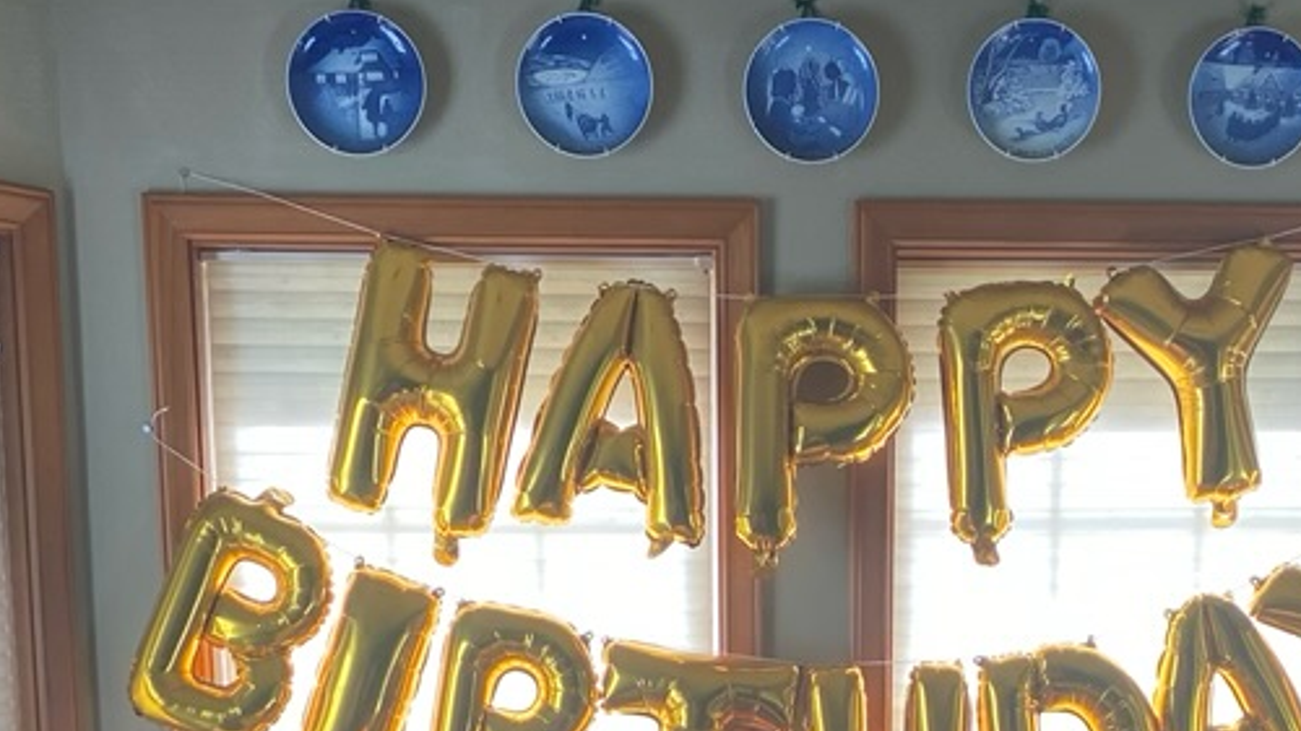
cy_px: 968
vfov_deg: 19.1
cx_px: 755
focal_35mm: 58
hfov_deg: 35.9
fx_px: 2000
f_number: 1.8
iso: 40
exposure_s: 1/122
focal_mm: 4.25
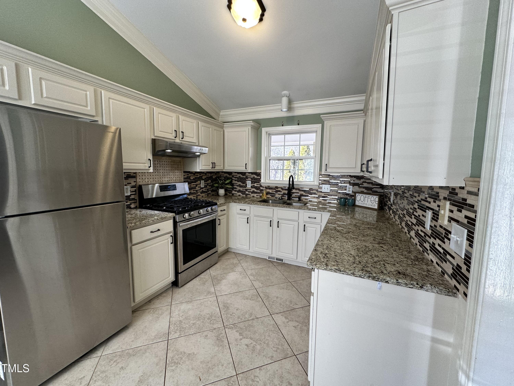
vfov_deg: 85.7
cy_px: 193
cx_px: 257
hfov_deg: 102.1
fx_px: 208
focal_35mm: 14
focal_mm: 2.22
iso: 100
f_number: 2.2
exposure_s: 1/120
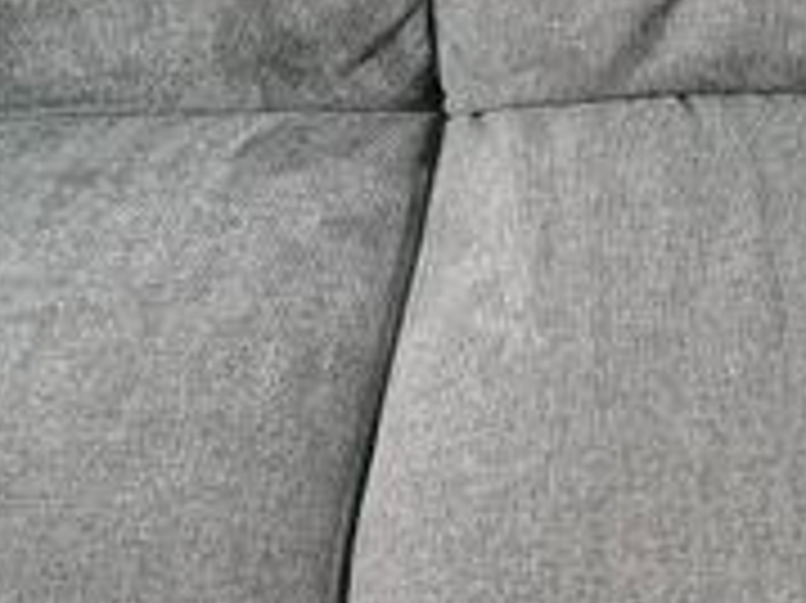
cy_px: 234
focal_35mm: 77
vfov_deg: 19.1
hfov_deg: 24.8
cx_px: 671
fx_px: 1792
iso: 640
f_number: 1.8
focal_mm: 5.54
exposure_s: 1/50
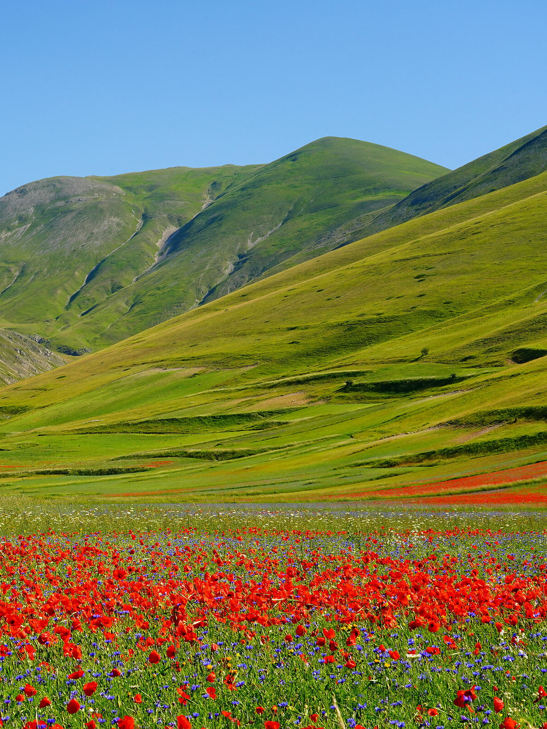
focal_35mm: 91
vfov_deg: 21.5
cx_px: 63
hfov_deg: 16.0
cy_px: 364
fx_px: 1918
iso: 200
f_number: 22
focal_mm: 63
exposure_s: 1/60
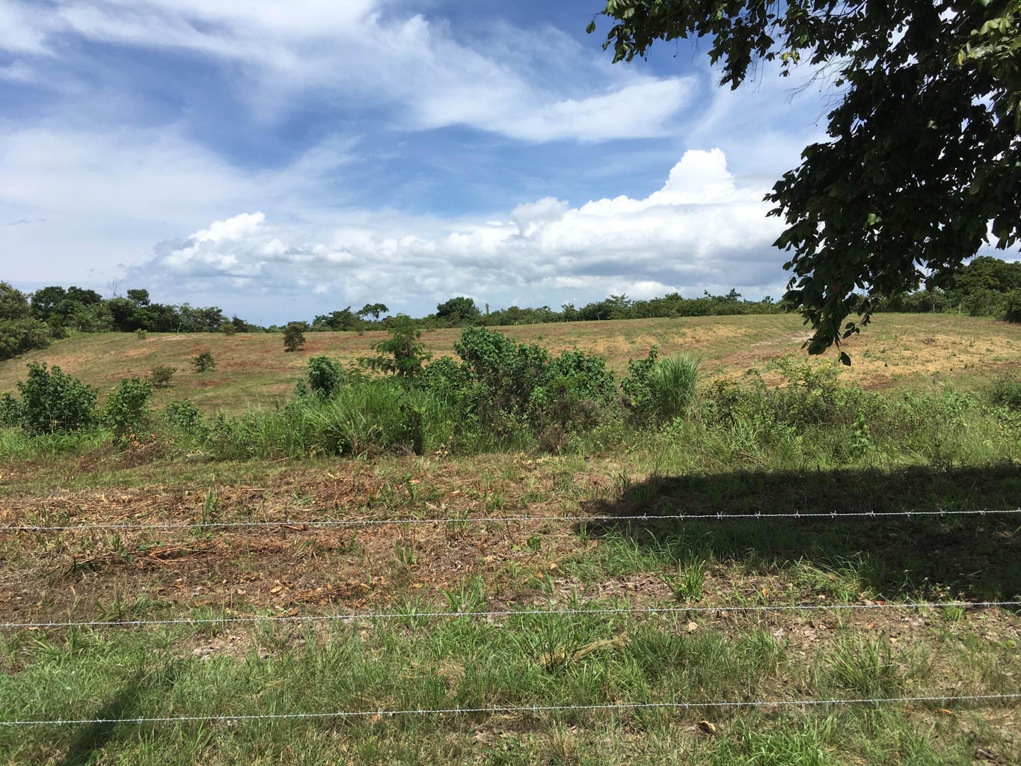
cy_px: 383
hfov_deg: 61.7
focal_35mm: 29
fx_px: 855
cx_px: 510
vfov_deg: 48.2
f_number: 2.2
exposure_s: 1/2079
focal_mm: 4.15
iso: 25
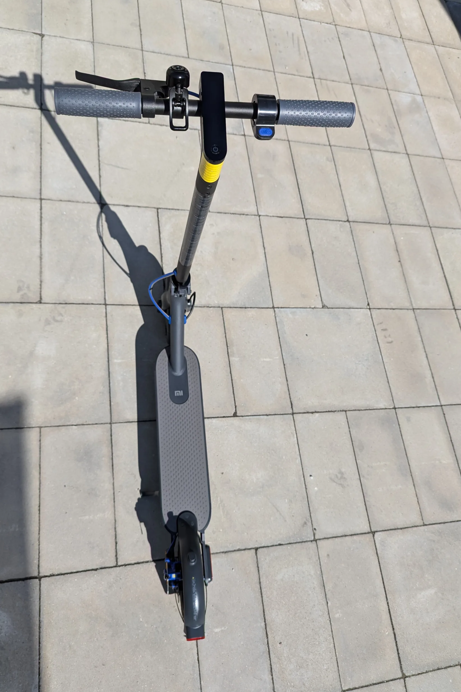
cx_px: 226
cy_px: 356
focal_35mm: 26
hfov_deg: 49.6
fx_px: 499
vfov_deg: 69.4
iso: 71
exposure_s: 1/2632
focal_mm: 6.81
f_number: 1.85
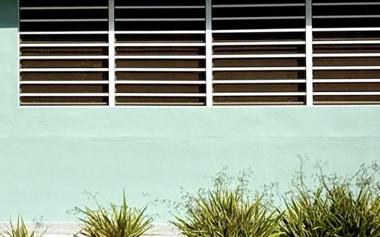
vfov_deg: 8.3
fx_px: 1625
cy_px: 83
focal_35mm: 157
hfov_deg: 12.8
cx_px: -134
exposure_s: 1/11364
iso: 80
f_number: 1.78
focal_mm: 6.76
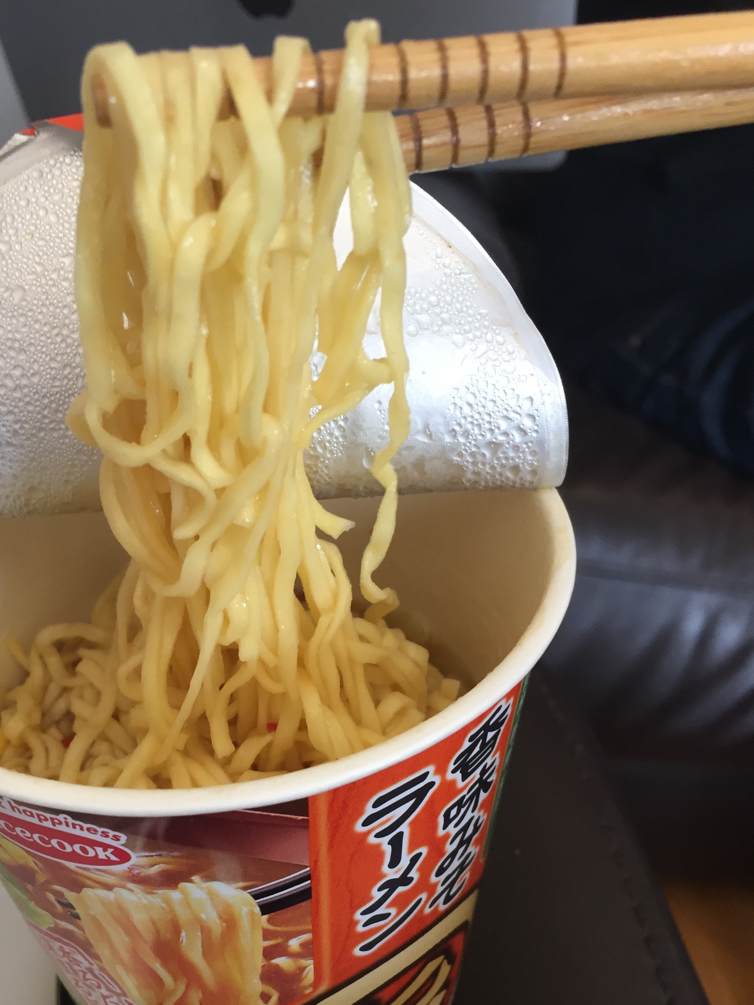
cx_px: 292
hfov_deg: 38.5
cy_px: 633
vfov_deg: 49.6
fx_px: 1074
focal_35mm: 37
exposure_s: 1/30
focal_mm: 4.15
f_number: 2.2
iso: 64
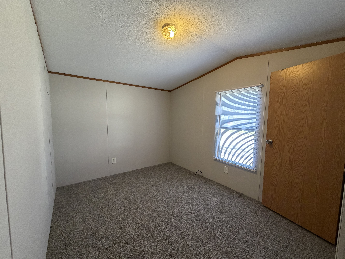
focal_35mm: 14
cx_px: 172
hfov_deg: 102.1
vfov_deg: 85.7
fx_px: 140
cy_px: 130
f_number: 2.2
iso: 200
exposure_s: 1/60
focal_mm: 2.22
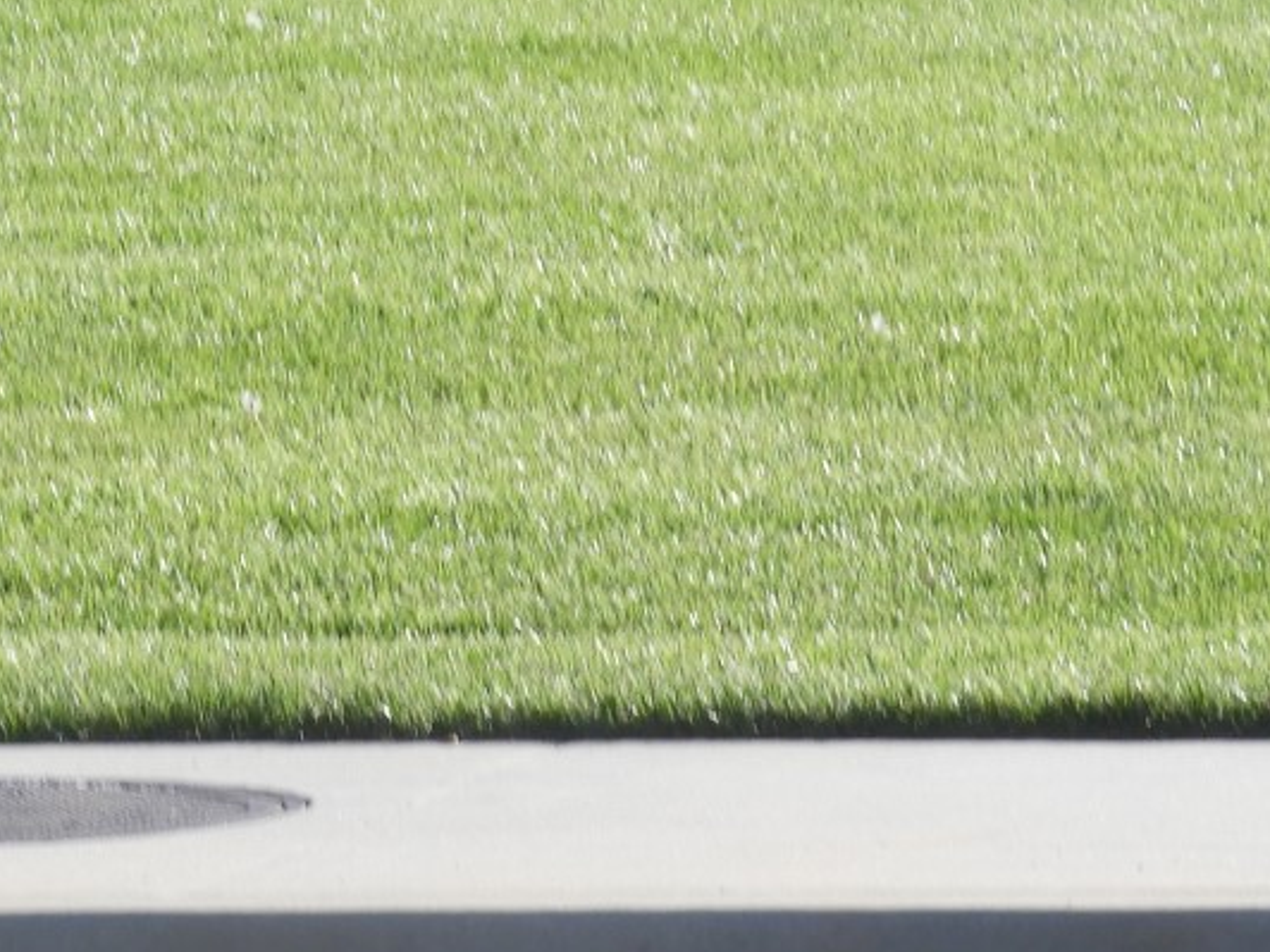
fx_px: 14895
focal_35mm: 406
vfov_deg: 3.7
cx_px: 360
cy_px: -220
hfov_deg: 4.9
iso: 100
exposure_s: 1/320
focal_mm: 26.9
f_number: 5.2
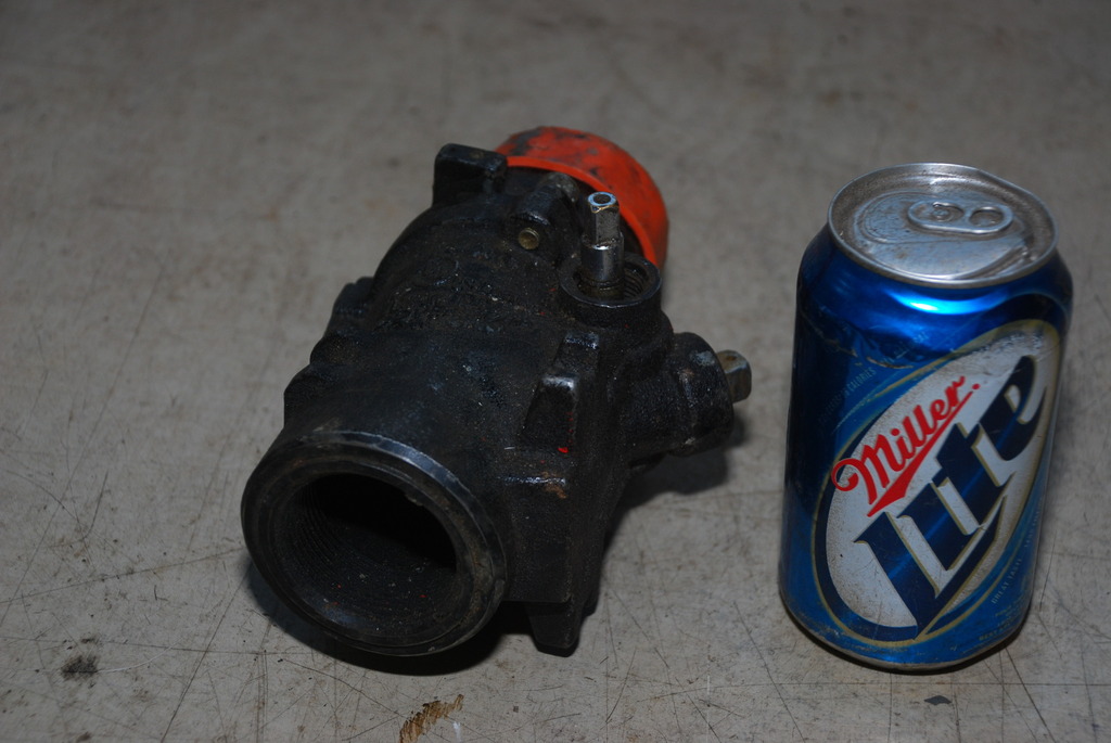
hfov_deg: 21.9
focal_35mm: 93
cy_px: 372
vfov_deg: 14.7
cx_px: 556
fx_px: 2873
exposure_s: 1/60
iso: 200
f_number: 5.3
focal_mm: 62
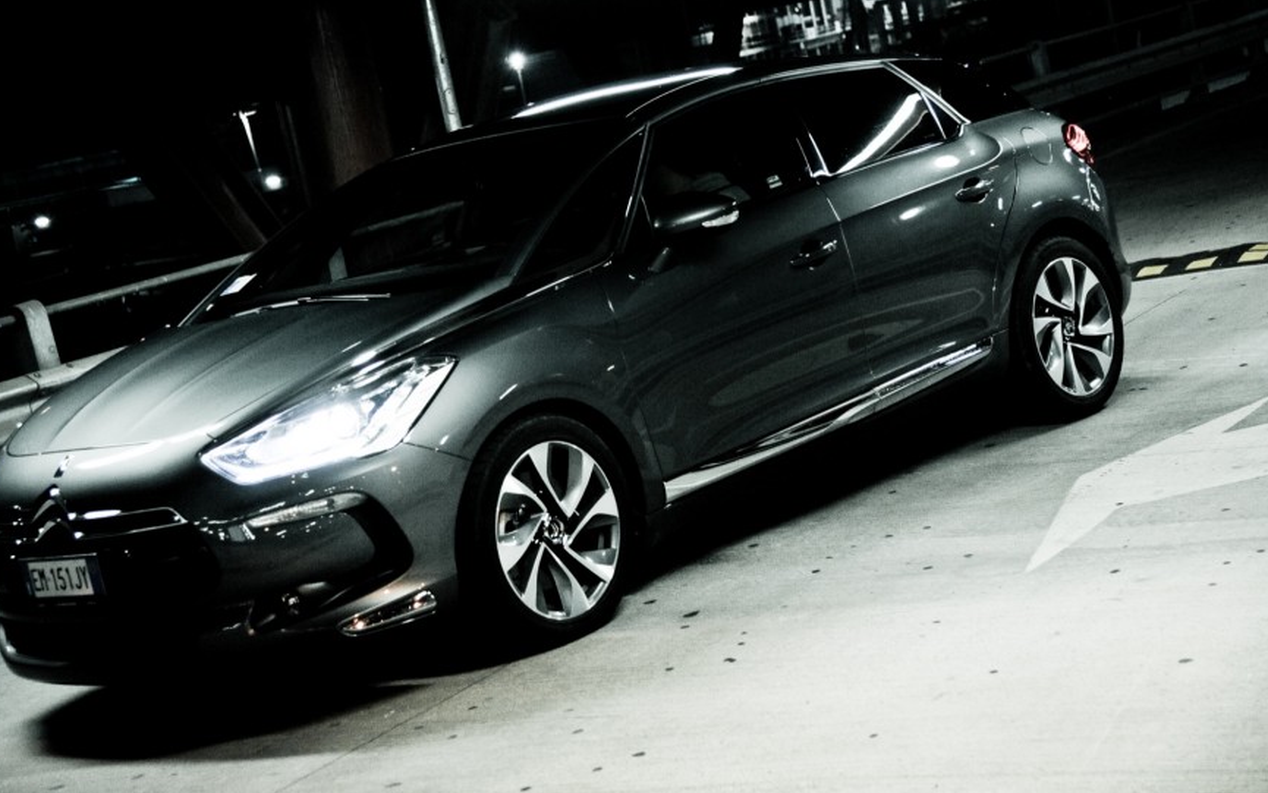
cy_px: 307
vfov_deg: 17.8
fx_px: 2523
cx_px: 573
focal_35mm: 73
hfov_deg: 28.2
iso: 3200
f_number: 4.5
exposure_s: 1/80
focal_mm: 62
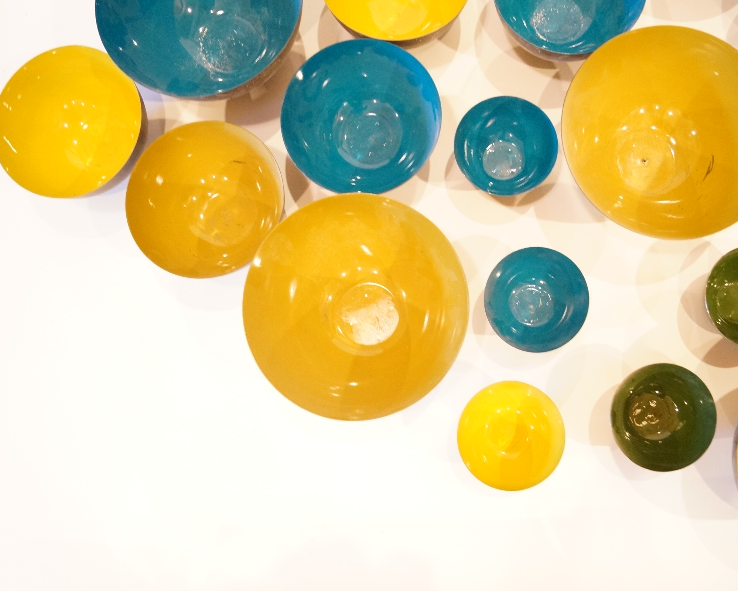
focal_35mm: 31
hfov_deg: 56.7
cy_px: 297
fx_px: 677
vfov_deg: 47.1
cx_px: 445
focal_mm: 18
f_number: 3.5
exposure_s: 1/15
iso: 3200
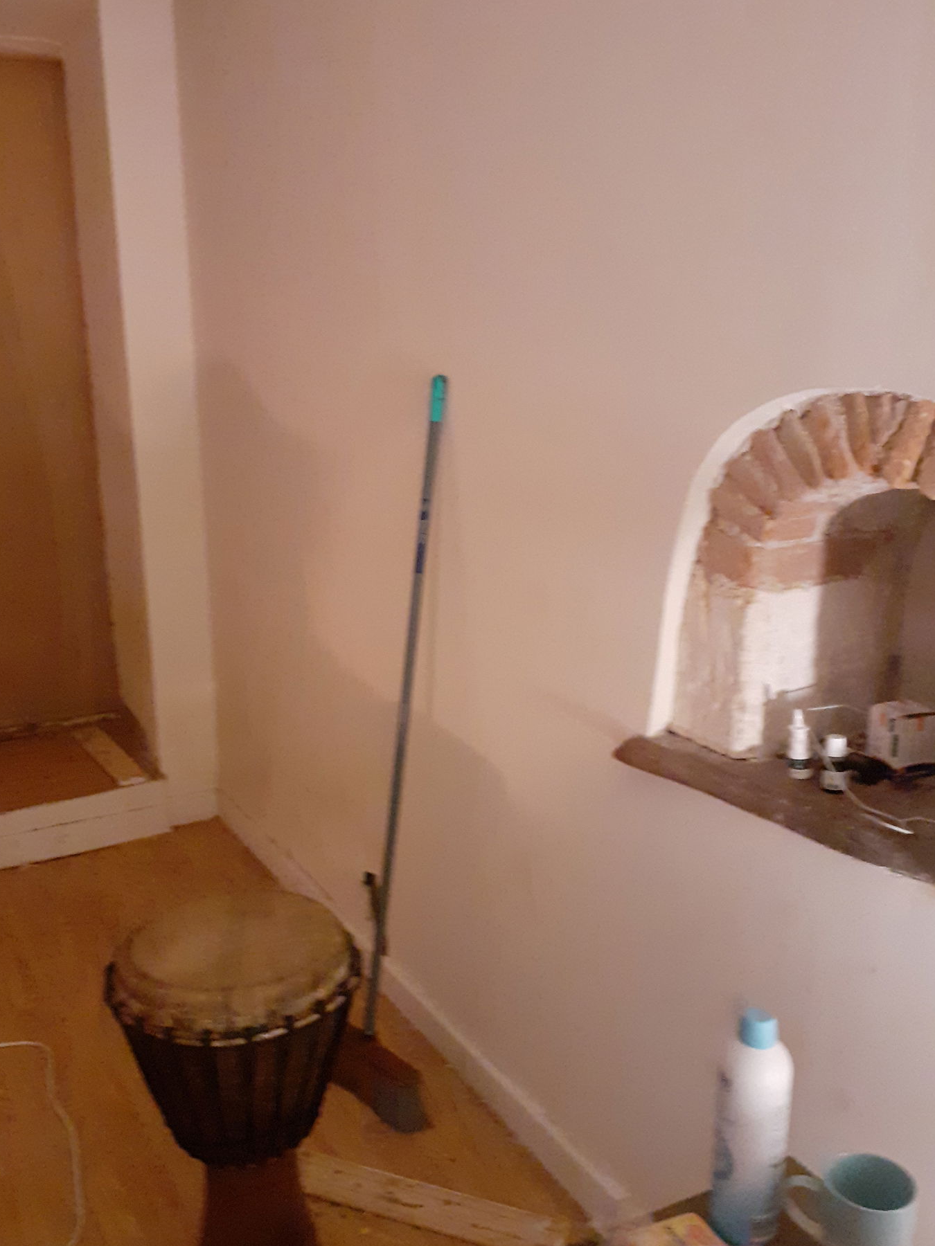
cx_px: 400
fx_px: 1152
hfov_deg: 44.0
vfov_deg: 56.8
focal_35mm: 32
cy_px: 654
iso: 800
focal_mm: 3.6
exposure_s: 1/20
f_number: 1.9
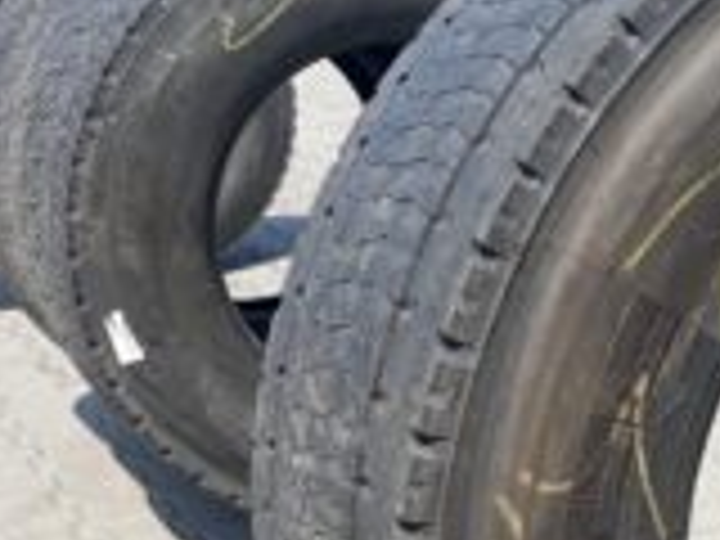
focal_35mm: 70
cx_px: 778
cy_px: 421
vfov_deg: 20.8
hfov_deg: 25.8
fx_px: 1456
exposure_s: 1/1565
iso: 32
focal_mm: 4.25
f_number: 1.8
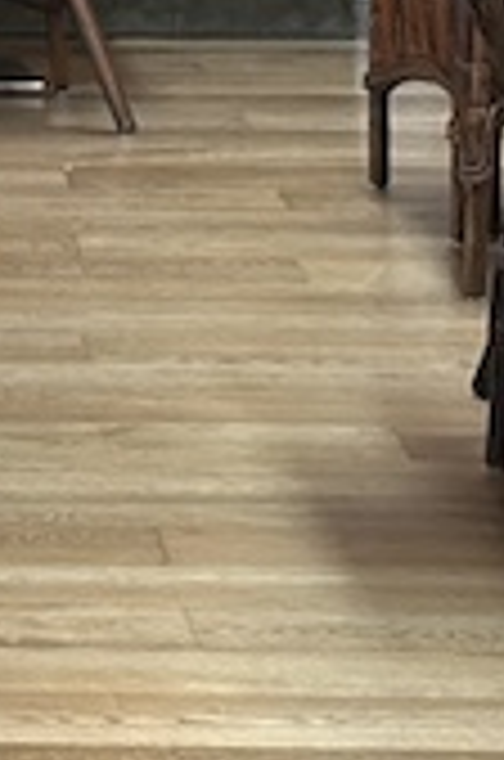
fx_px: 7991
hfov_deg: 3.6
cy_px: -958
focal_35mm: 379
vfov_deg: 5.3
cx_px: -680
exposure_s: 1/86
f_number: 1.78
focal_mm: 6.86
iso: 125
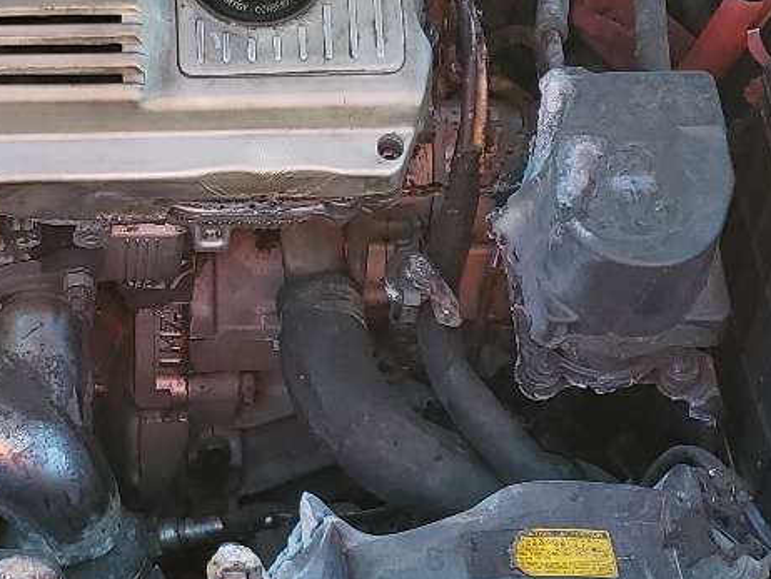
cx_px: 95
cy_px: 237
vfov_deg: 16.4
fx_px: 2006
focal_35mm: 90
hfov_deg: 21.3
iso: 50
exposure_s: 1/400
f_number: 1.5
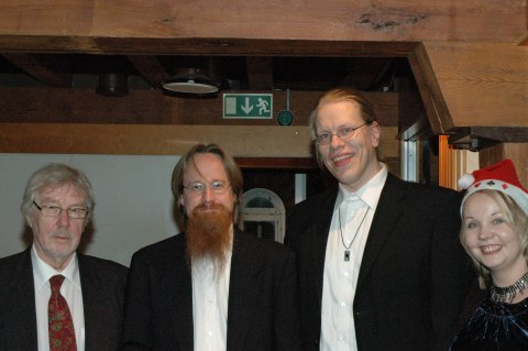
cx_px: 279
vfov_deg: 21.2
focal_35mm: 64
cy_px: 171
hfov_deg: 31.4
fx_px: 938
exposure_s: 1/60
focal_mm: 34
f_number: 7.1
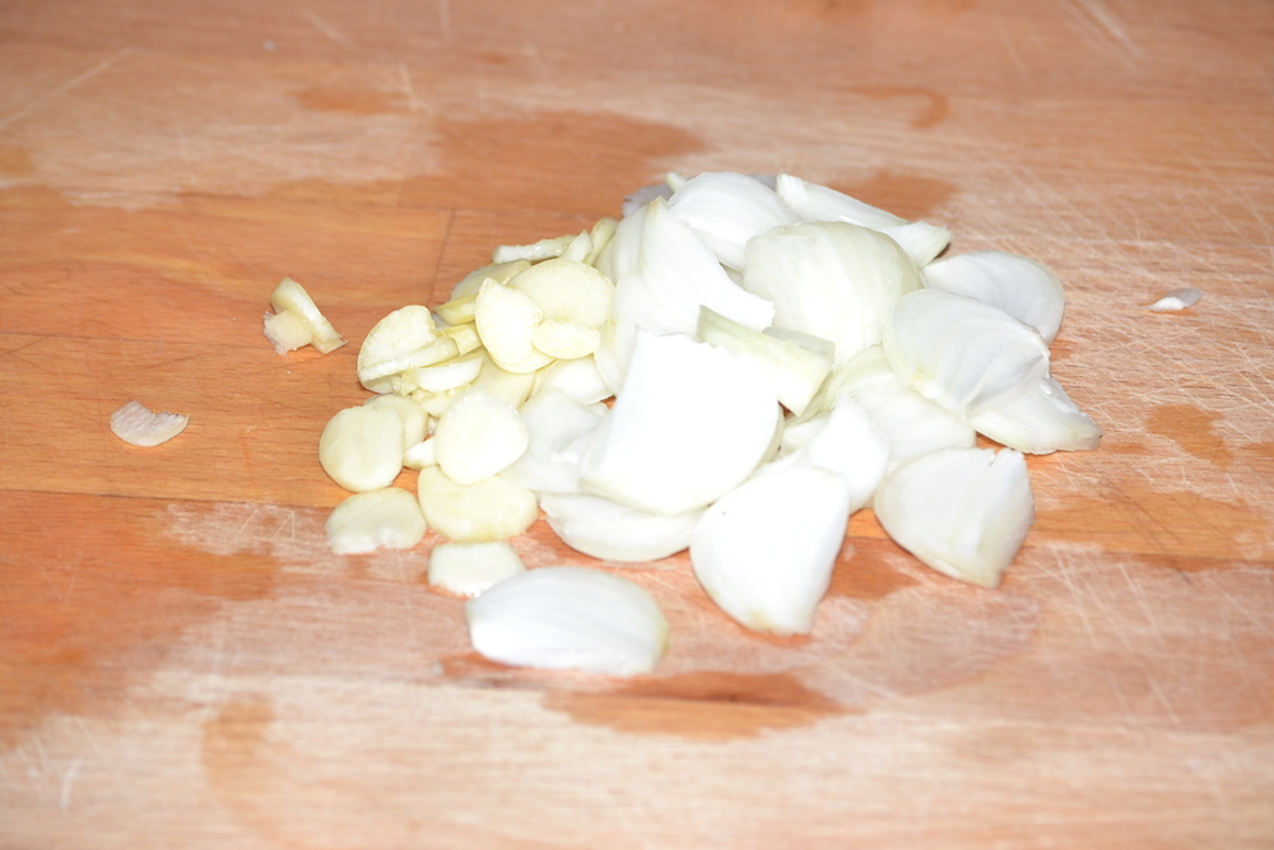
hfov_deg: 13.7
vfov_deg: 9.2
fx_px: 5309
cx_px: 637
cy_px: 425
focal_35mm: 150
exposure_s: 1/125
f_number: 8
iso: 220
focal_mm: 100
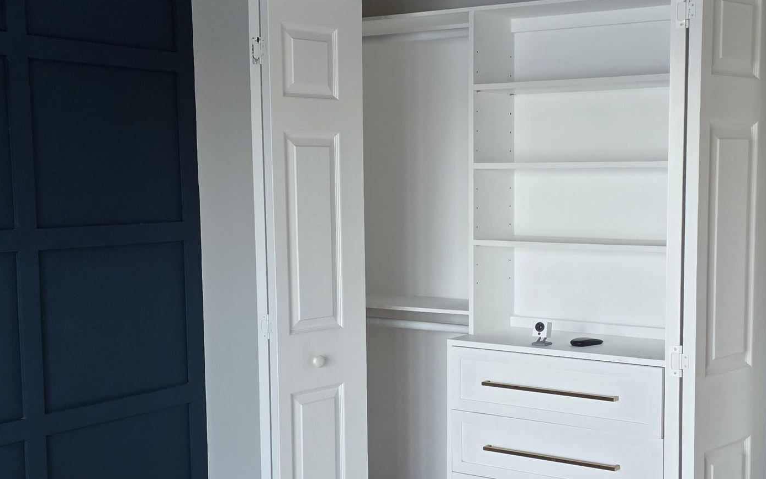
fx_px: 1127
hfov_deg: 37.5
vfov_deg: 23.9
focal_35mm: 54
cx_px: 432
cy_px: 315
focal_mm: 6.3
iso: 100
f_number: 1.7
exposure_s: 1/180
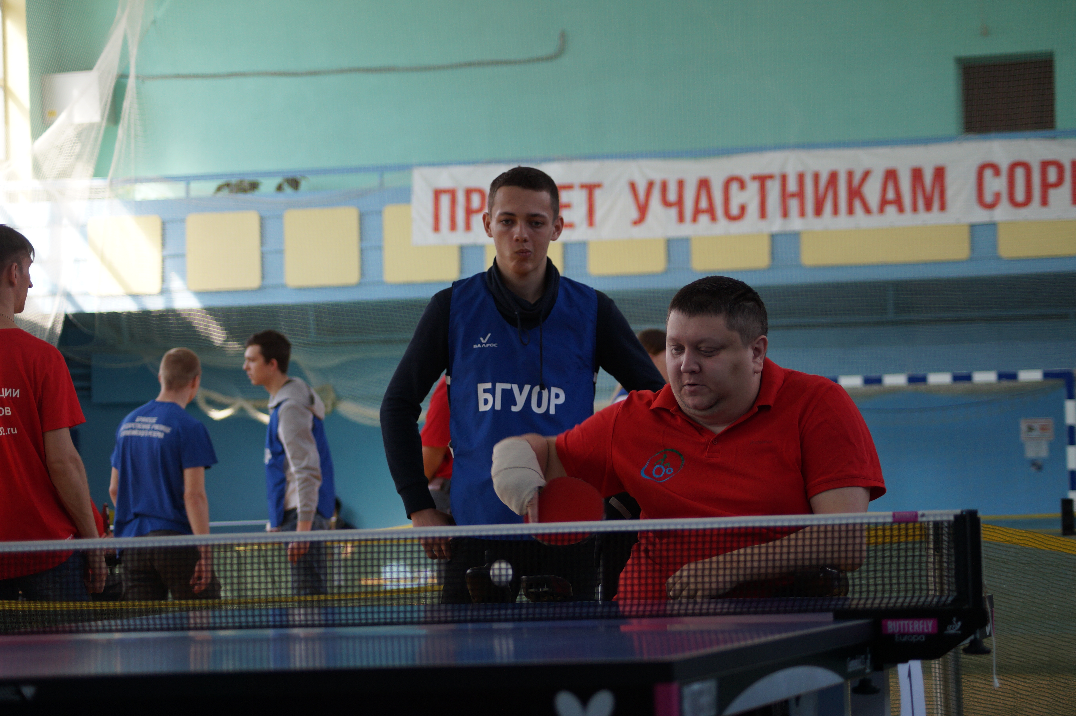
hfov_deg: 19.5
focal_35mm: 105
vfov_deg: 13.0
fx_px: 3137
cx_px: 538
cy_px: 358
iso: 200
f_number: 4
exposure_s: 1/160
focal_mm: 70
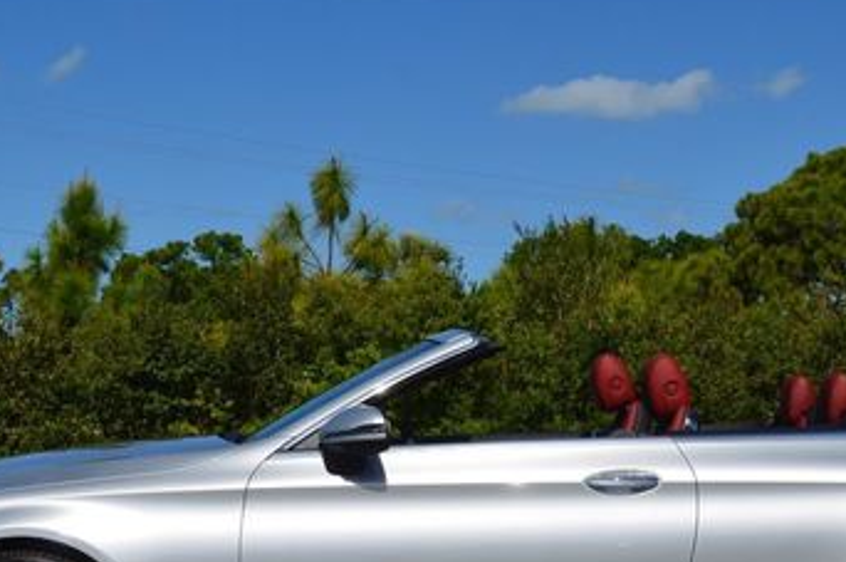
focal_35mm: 73
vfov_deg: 18.6
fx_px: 1713
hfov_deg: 27.7
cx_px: 500
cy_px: 329
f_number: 13
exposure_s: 1/200
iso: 100
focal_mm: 26
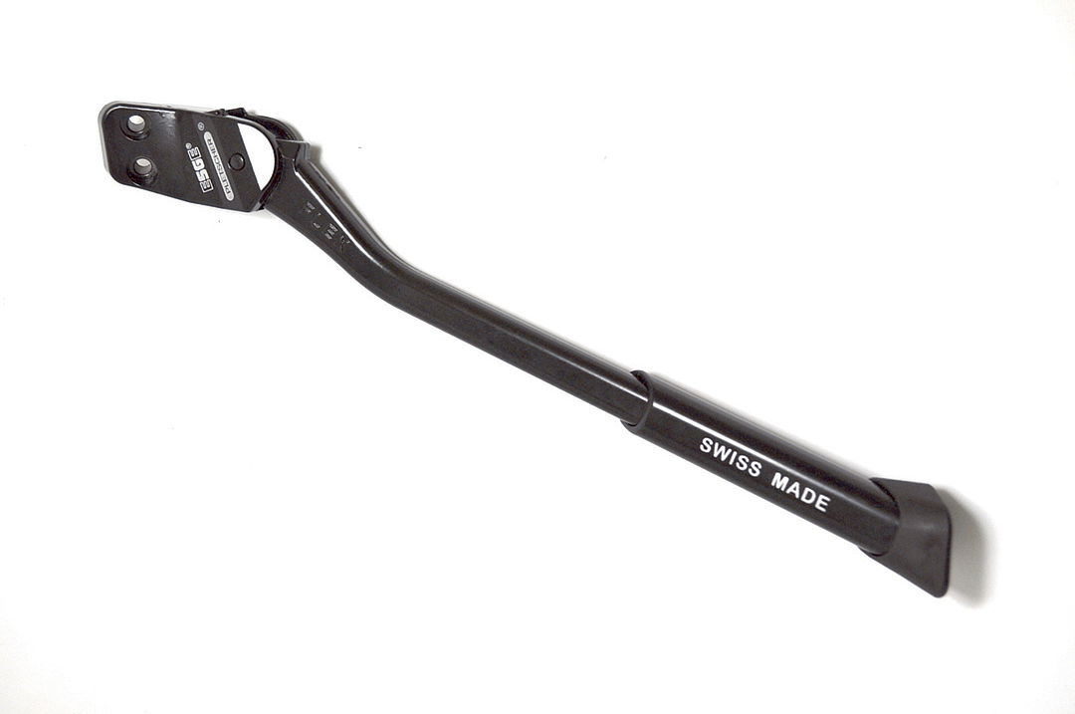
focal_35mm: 48
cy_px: 357
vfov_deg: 28.0
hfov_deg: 41.2
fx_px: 1431
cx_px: 538
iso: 200
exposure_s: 1/160
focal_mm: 32
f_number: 6.3
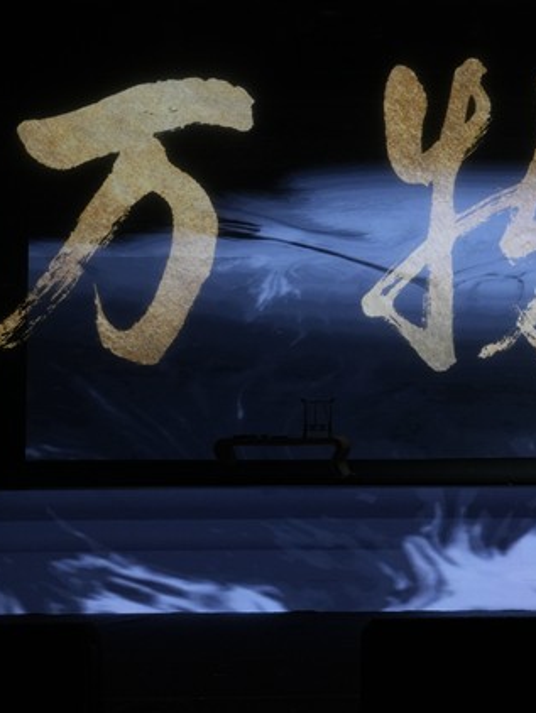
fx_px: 1897
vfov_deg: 21.3
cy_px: 281
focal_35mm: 92
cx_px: 649
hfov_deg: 15.5
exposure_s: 1/125
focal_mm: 47
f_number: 5.6
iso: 2000
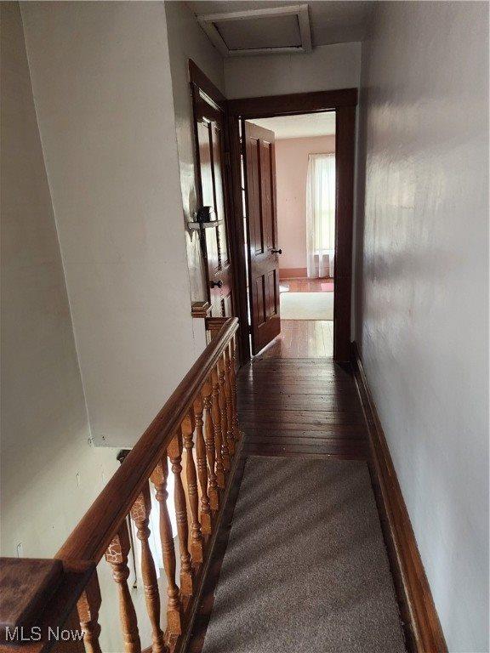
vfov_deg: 73.9
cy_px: 326
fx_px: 434
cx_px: 245
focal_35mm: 23
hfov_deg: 58.9
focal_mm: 6.4
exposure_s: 1/120
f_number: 1.8
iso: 640
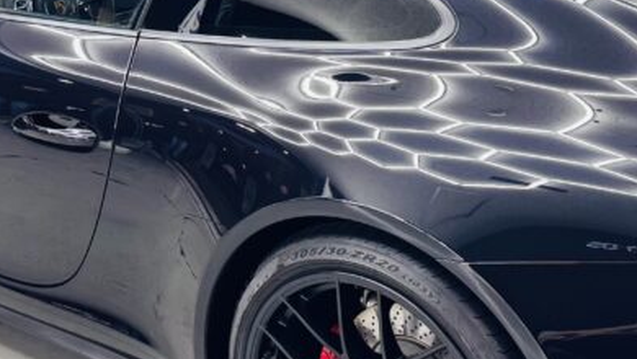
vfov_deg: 18.0
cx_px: 384
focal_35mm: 67
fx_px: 1132
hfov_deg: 31.3
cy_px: 170
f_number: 1.78
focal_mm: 6.76
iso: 200
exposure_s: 1/100
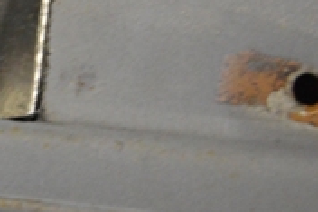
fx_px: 2497
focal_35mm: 283
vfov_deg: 4.8
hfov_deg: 7.2
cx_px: -74
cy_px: 45
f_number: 5
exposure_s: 1/20
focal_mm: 52
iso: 3200
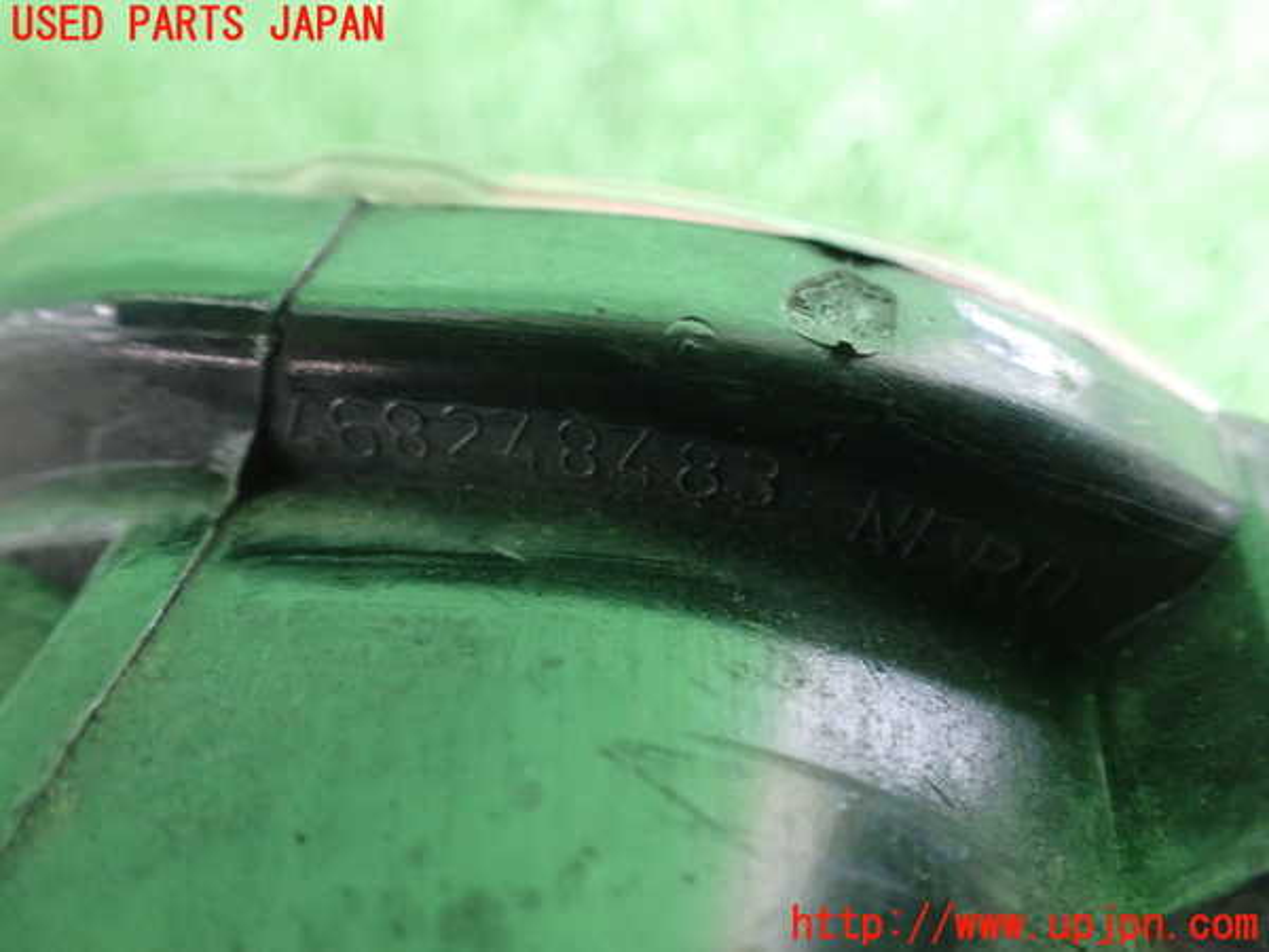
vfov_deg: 46.8
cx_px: 634
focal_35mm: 30
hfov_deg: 60.0
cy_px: 476
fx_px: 1100
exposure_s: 1/30
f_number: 2.3
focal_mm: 5.4
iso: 1000
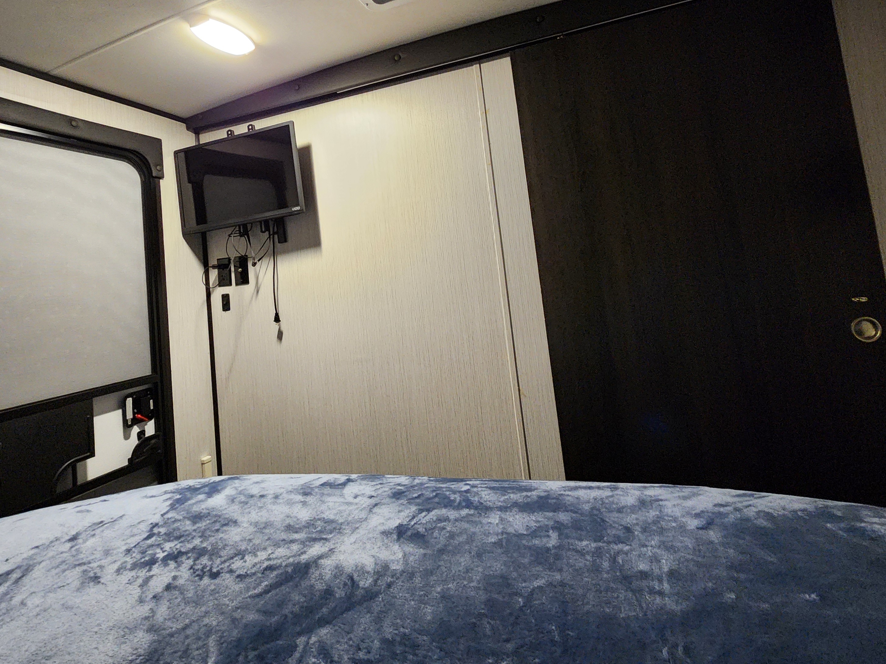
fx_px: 461
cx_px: 444
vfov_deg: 70.0
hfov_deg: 87.8
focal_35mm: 18
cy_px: 236
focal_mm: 2.2
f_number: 2.2
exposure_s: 1/30
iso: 400
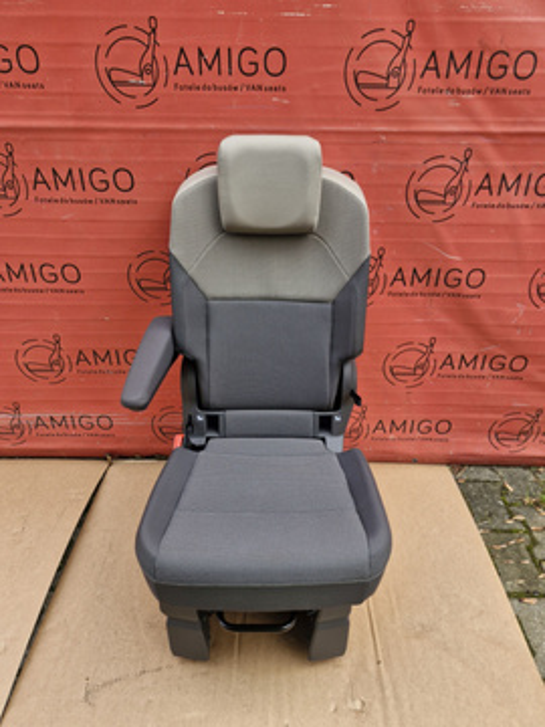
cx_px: 272
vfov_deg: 73.9
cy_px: 364
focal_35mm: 23
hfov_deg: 58.9
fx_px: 483
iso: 50
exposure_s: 1/243
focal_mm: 5.54
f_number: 1.8
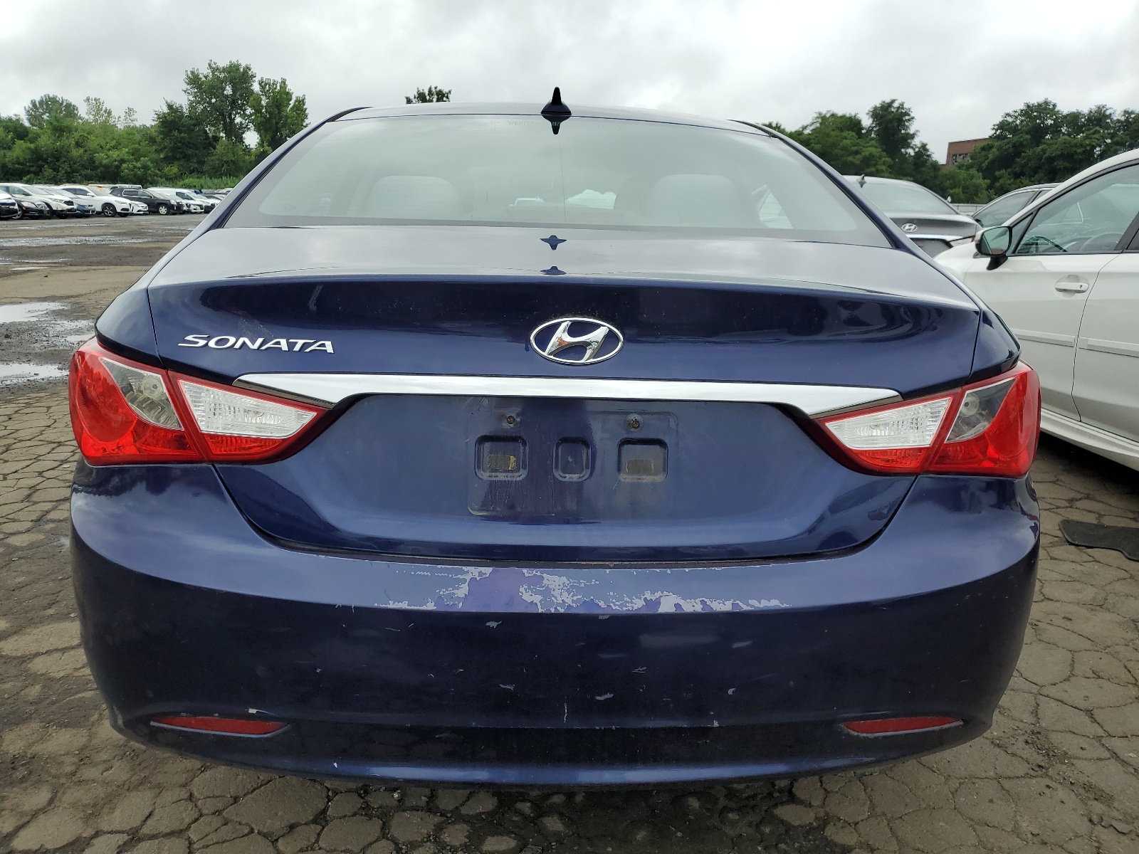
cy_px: 427
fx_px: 856
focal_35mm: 26
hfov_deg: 67.3
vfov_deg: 53.1
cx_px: 570
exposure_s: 1/1429
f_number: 1.5
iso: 50
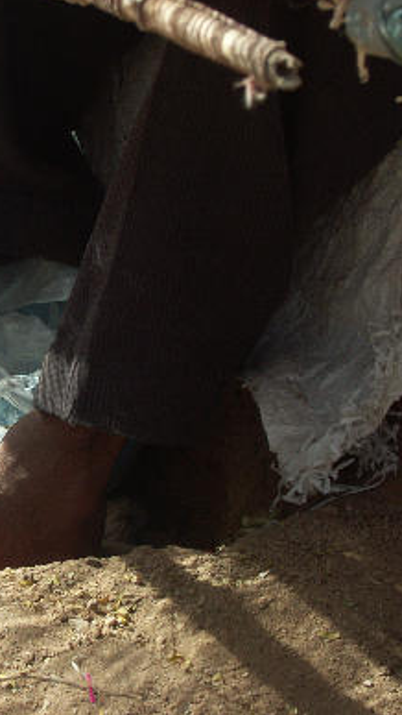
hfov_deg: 11.0
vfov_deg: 19.8
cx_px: -80
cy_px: 347
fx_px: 2044
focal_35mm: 108
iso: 100
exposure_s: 1/200
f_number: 5
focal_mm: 17.92
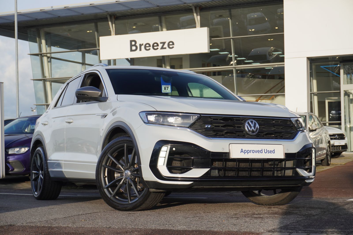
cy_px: 118
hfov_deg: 31.9
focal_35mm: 63
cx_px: 176
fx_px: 617
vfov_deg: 21.5
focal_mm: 42
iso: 100
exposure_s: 1/125
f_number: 6.7
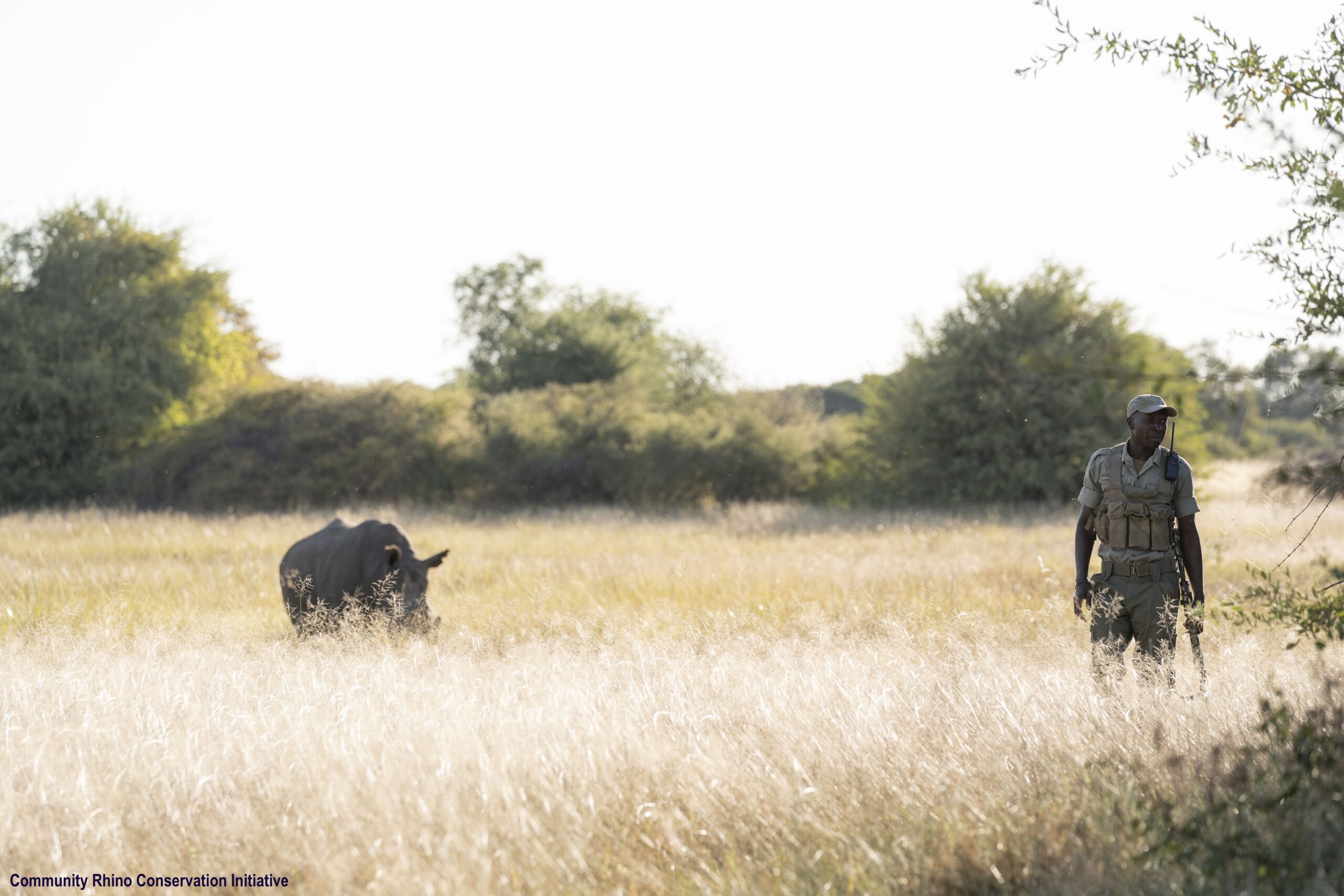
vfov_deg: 6.9
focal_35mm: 200
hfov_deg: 10.3
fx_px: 7467
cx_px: 672
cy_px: 448
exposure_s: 1/800
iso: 400
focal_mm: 200
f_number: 5
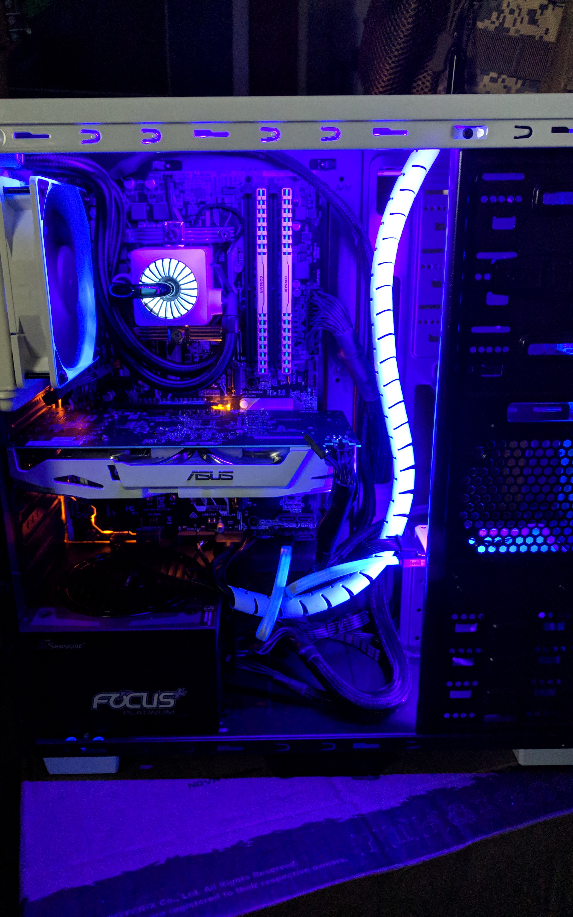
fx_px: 700
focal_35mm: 28
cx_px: 268
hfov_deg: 44.5
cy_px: 458
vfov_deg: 66.5
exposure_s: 1/30
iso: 874
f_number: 2
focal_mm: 4.67
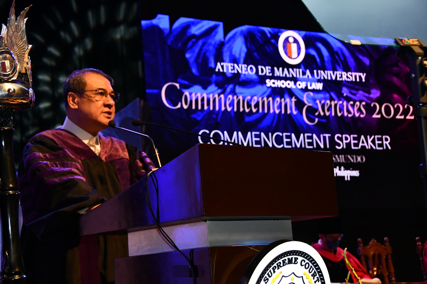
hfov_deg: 26.0
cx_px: 214
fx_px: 925
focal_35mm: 78
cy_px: 142
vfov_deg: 17.5
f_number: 7.1
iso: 2500
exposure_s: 1/160
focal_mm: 52
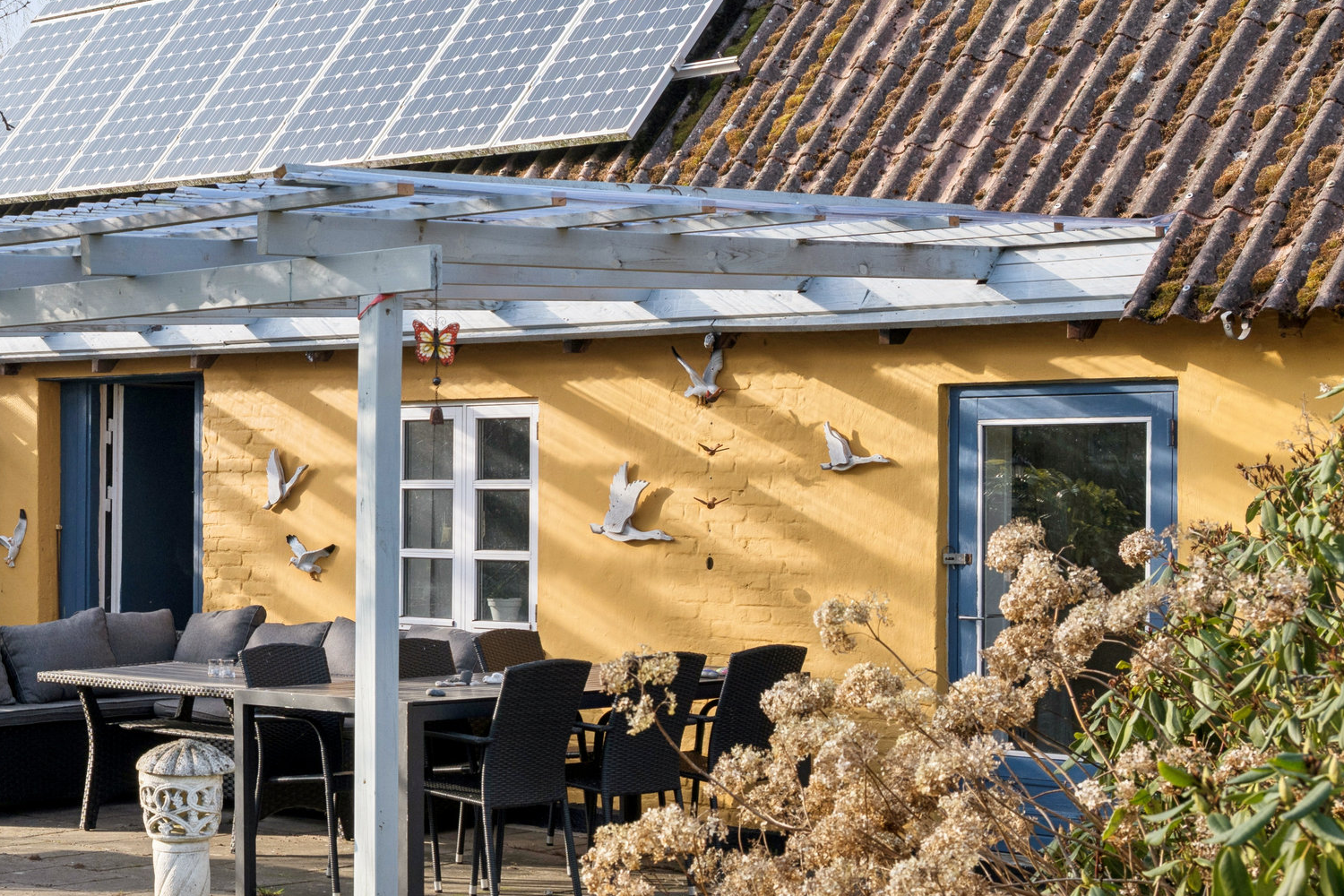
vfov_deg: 18.4
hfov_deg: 26.5
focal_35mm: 74
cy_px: 489
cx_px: 152
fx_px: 2762
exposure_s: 1/200
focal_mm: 37
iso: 200
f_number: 8
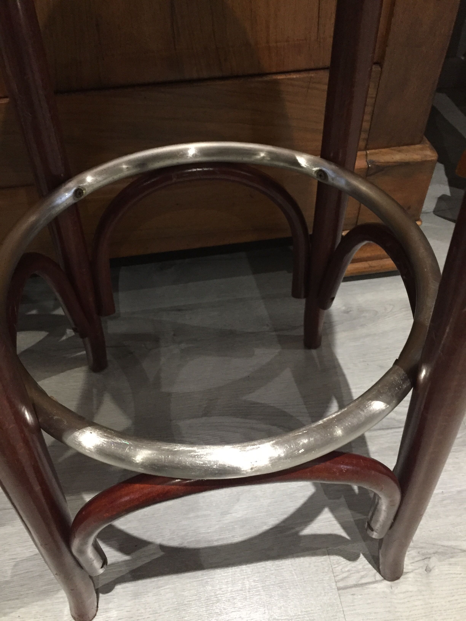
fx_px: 521
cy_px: 310
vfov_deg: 61.7
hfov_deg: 48.2
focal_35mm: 29
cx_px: 233
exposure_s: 1/20
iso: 250
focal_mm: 4.15
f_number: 2.2
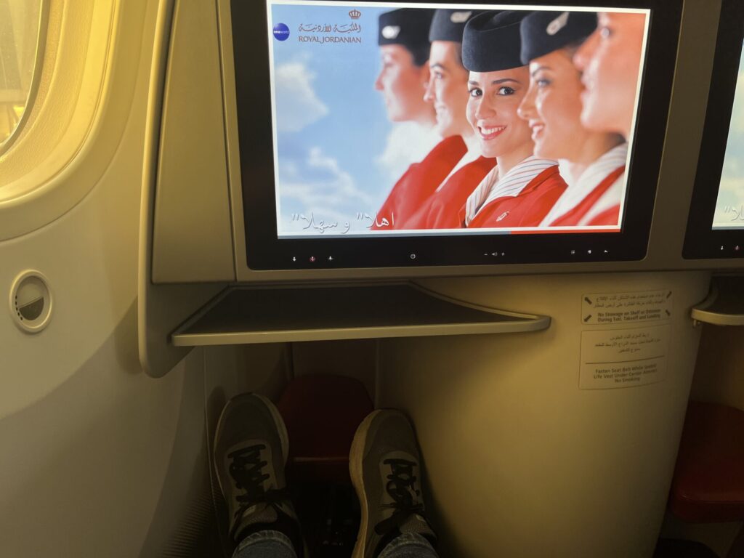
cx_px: 372
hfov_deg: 67.3
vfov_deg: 53.1
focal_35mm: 26
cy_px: 279
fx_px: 559
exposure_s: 1/85
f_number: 1.6
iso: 40
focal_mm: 5.1
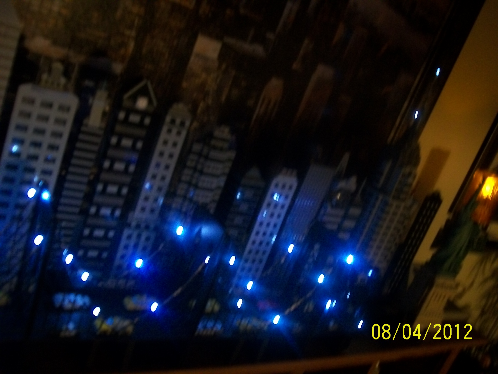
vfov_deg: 39.7
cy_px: 187
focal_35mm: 36
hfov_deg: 51.4
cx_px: 249
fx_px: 518
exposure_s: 1/8
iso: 240
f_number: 2.7
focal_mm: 6
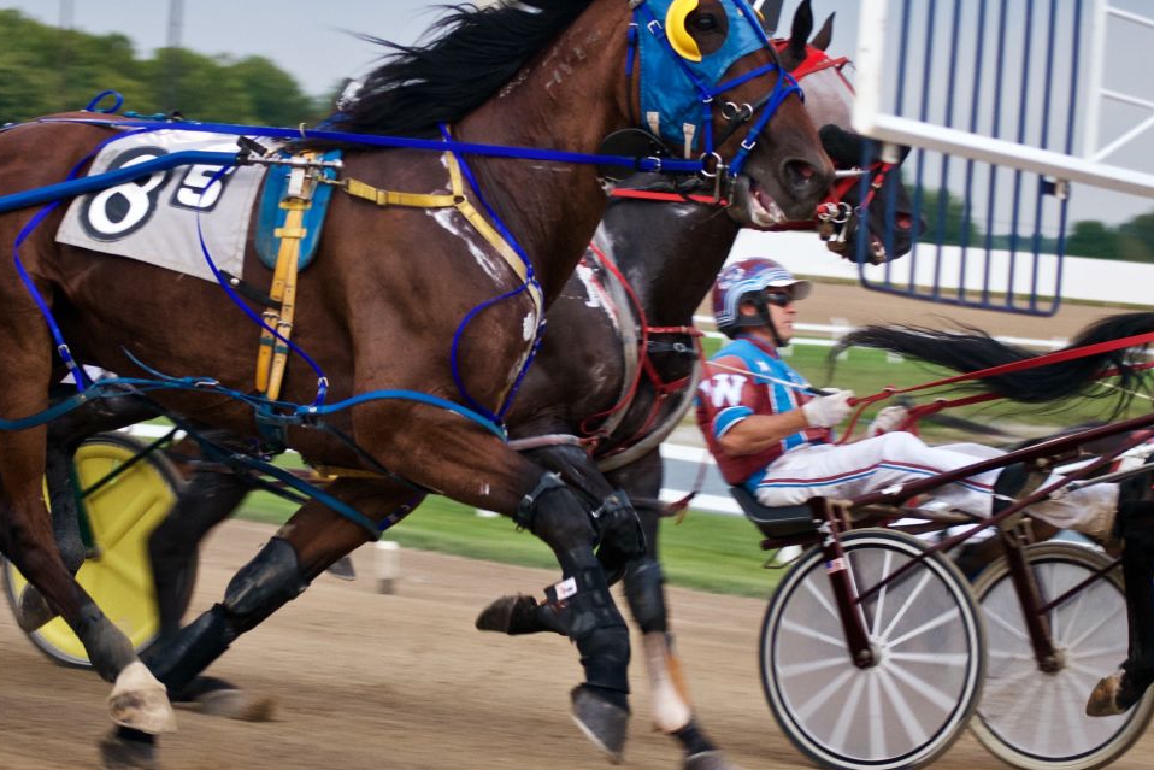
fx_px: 4419
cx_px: 432
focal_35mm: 138
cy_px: 325
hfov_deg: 14.9
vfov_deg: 10.0
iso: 800
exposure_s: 1/400
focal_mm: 55
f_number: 4
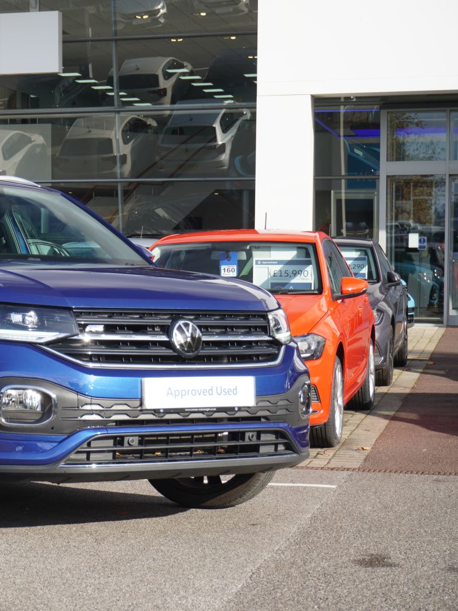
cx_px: 2
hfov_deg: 17.4
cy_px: 307
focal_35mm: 83
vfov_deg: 23.6
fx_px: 1464
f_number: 5.6
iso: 100
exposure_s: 1/160
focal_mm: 38
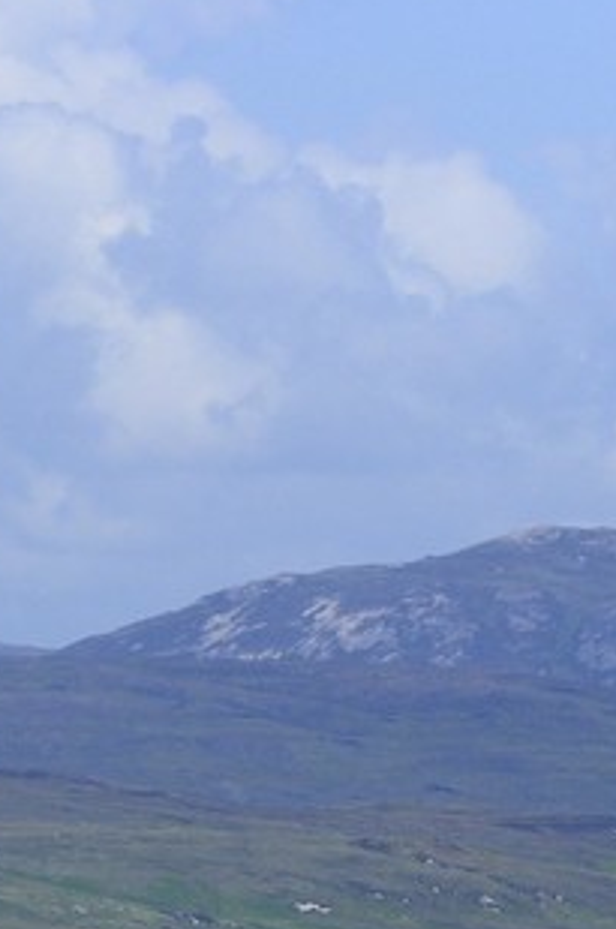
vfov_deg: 2.9
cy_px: 2363
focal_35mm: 699
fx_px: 18000
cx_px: -418
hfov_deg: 2.0
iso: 400
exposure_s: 1/800
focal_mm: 135
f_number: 10
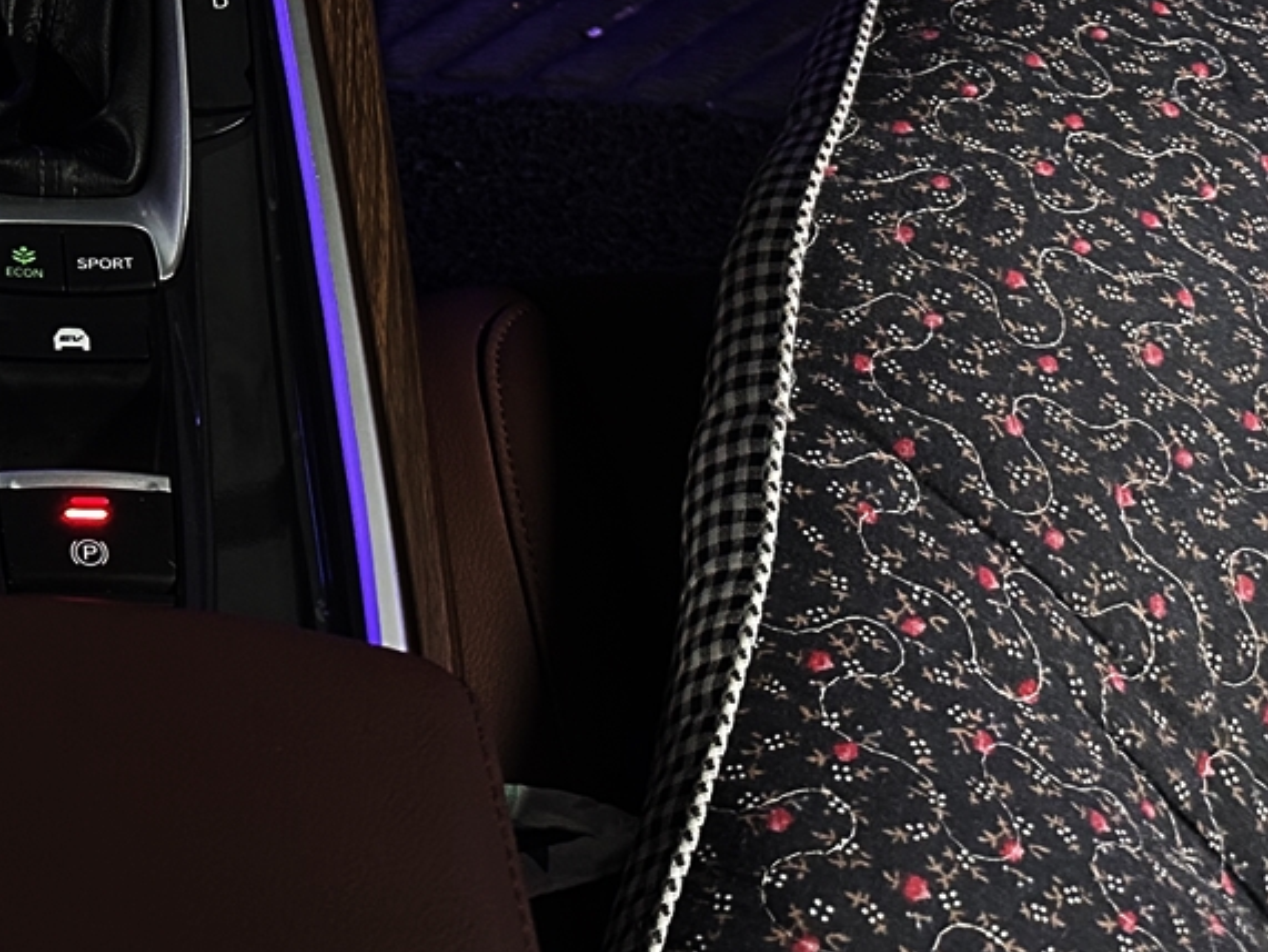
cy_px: -32
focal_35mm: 63
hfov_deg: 27.8
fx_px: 2309
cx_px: -155
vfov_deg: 22.3
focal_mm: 6.86
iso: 1250
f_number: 1.78
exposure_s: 1/30
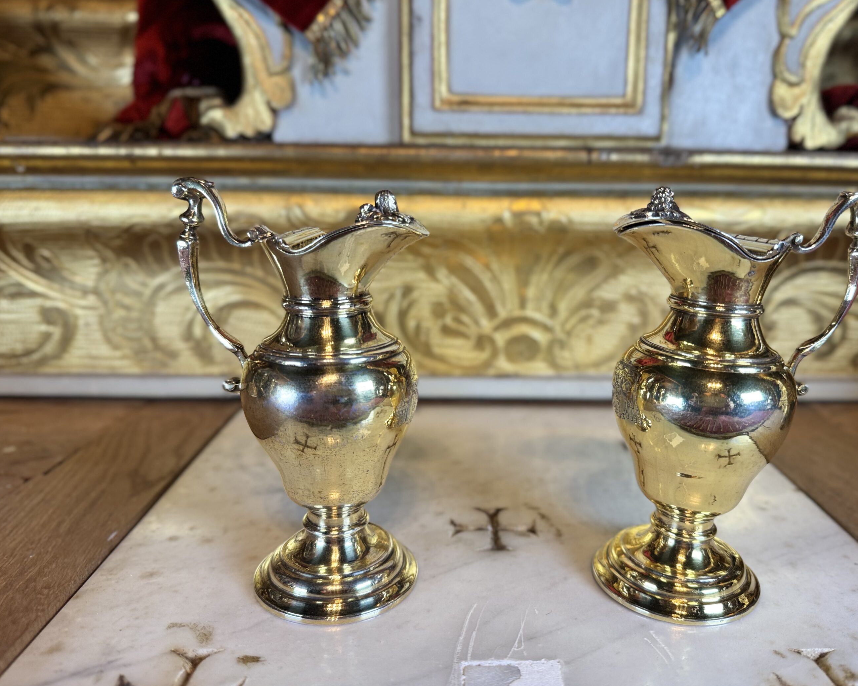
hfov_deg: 65.9
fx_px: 660
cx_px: 468
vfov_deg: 54.9
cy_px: 344
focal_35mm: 26
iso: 125
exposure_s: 1/100
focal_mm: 6.76
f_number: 1.78
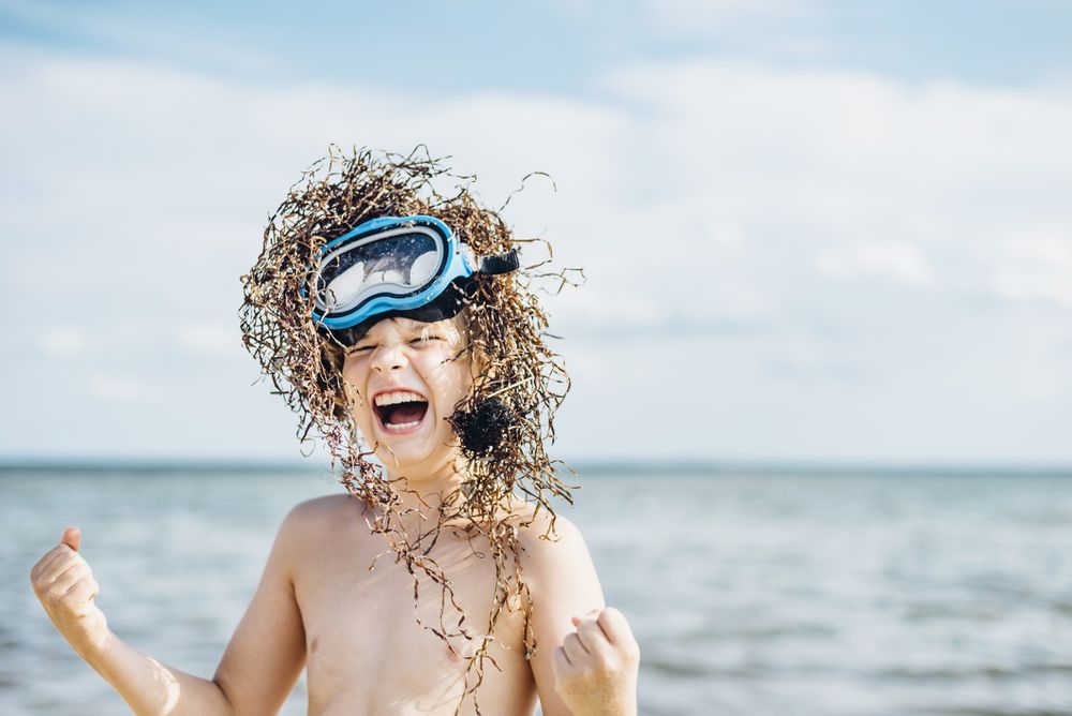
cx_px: 536
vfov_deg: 27.0
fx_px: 1490
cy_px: 358
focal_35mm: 50
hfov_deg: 39.6
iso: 100
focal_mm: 50
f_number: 2.8
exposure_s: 1/3200
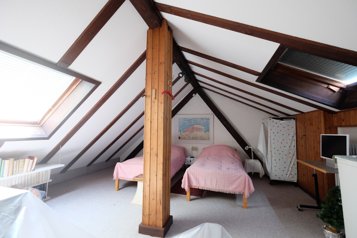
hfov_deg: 100.4
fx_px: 149
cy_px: 119
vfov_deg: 77.3
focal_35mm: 15
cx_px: 178
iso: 1600
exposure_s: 1/30
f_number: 4
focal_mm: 10
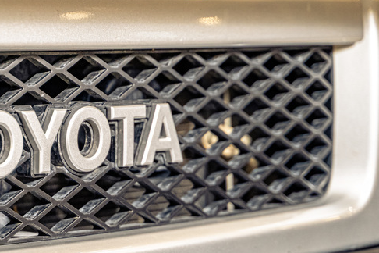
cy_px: 120
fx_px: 1663
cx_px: 27
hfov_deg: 12.9
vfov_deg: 8.7
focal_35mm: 158
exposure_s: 1/200
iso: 2000
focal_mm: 75
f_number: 2.8
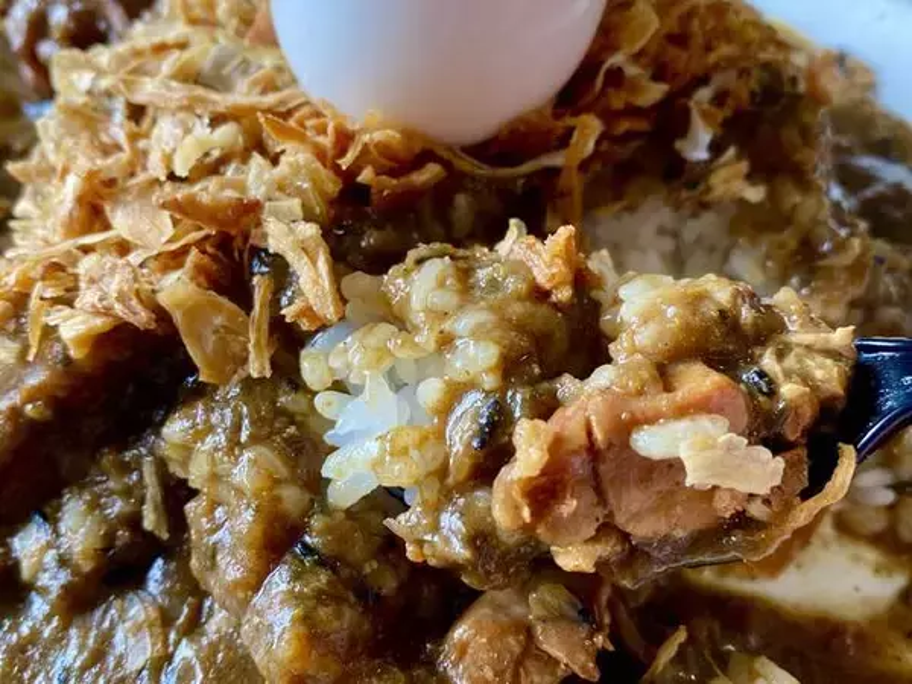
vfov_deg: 53.1
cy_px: 342
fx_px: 685
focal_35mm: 26
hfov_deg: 67.3
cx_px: 456
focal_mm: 4.25
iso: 100
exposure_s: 1/121
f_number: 1.8
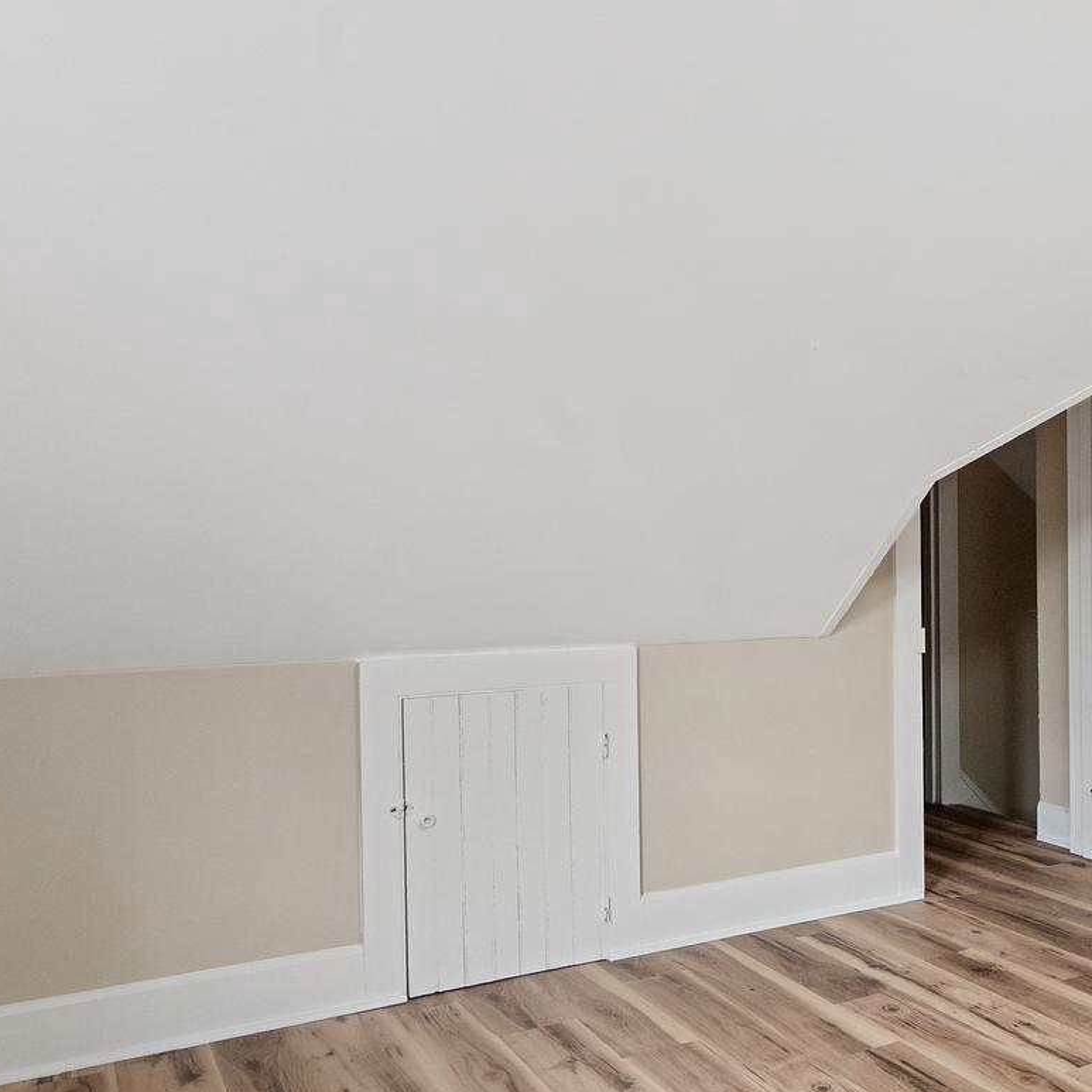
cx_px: 1024
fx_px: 1285
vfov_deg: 46.0
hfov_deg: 41.6
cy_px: 580
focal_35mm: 36
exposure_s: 1/20
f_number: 8
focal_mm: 16
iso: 1600
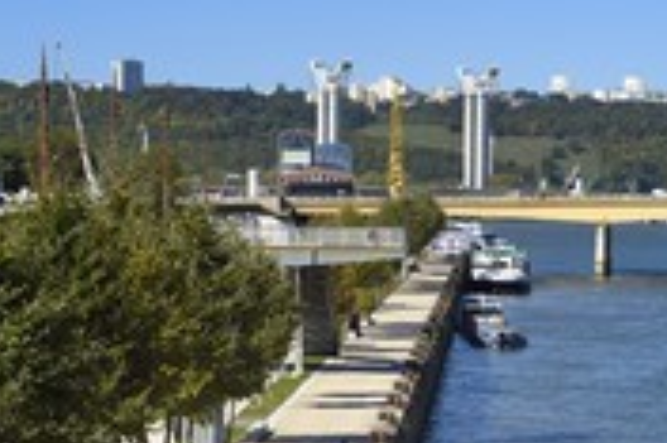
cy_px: 341
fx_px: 3091
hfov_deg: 12.3
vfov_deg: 8.2
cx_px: 451
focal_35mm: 167
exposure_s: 1/320
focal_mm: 70
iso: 200
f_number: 11
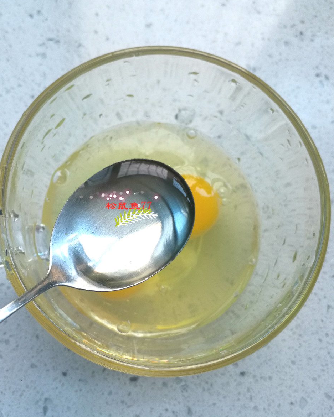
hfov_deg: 40.9
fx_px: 445
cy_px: 207
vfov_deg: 50.3
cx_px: 129
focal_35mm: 36
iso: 50
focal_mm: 4.04
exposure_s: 1/131
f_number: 2
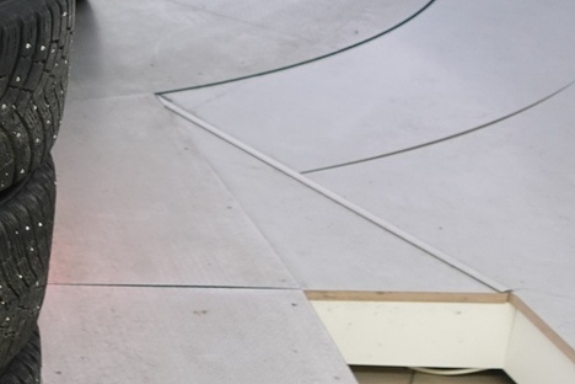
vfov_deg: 16.4
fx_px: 1326
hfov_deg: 21.3
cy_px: 103
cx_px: -243
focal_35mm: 83
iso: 250
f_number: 2
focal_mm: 9.4
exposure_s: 1/50
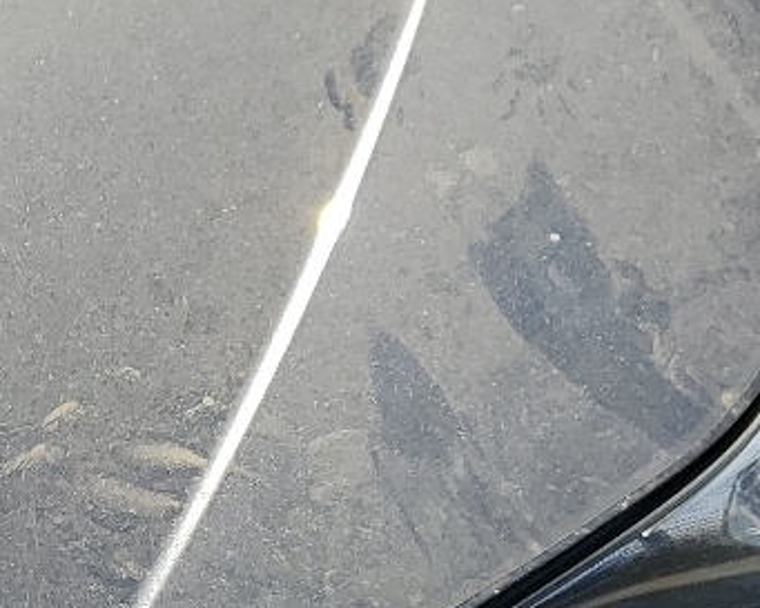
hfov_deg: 14.5
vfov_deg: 12.8
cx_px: -524
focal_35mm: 119
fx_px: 2677
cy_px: 563
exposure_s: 1/2500
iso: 50
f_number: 1.5
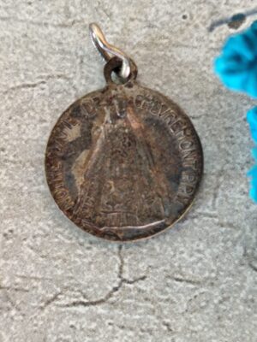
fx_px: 921
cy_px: 171
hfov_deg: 15.9
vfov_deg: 21.1
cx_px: 128
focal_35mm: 93
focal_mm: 6.19
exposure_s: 1/25
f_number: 1.65
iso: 400
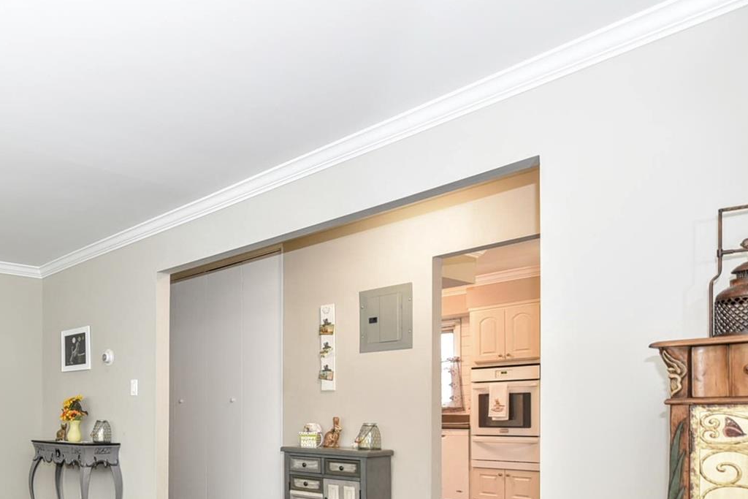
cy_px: 410
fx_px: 623
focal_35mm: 30
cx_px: 52
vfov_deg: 41.5
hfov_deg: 52.9
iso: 800
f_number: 3.2
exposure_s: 1/60
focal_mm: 15
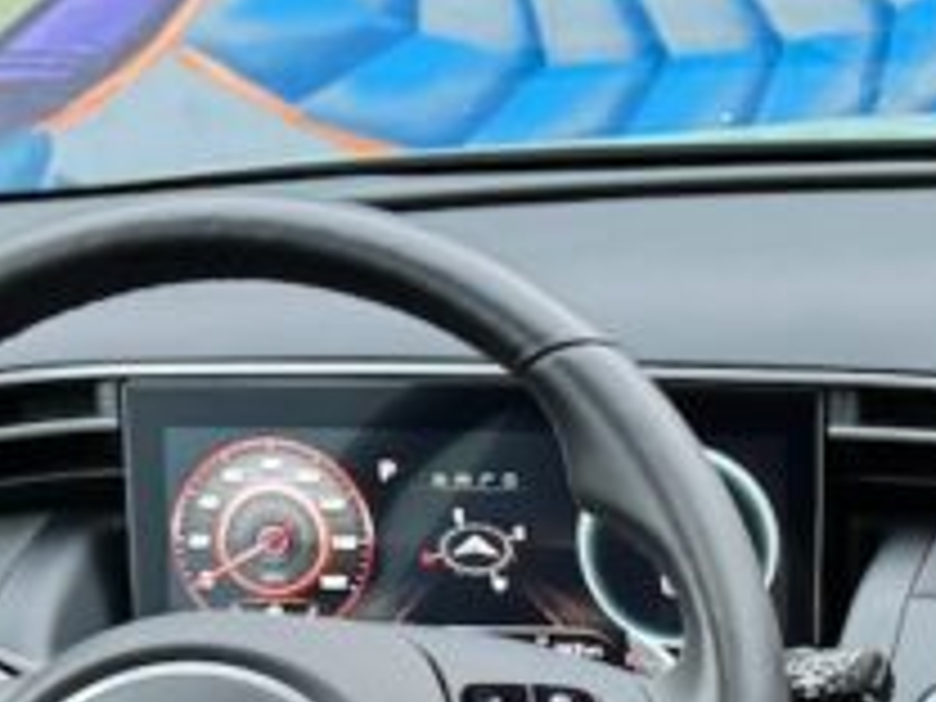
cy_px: 932
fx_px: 3191
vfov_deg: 12.2
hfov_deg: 15.3
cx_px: 1436
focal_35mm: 118
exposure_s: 1/60
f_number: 1.78
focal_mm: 6.86
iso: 320
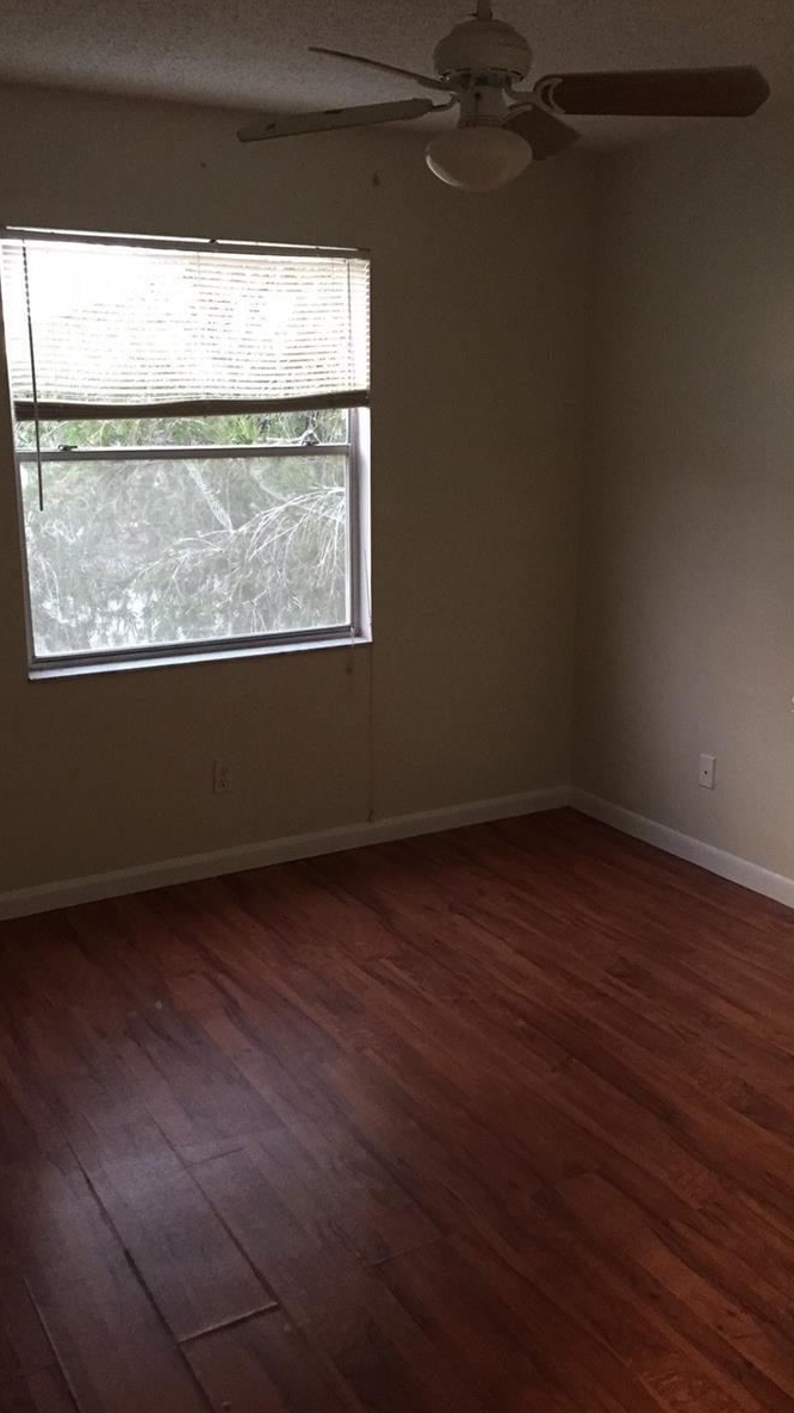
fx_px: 1198
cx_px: 367
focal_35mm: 32
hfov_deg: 36.6
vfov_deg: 61.0
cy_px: 704
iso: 250
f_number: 2.2
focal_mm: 4.15
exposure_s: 1/24
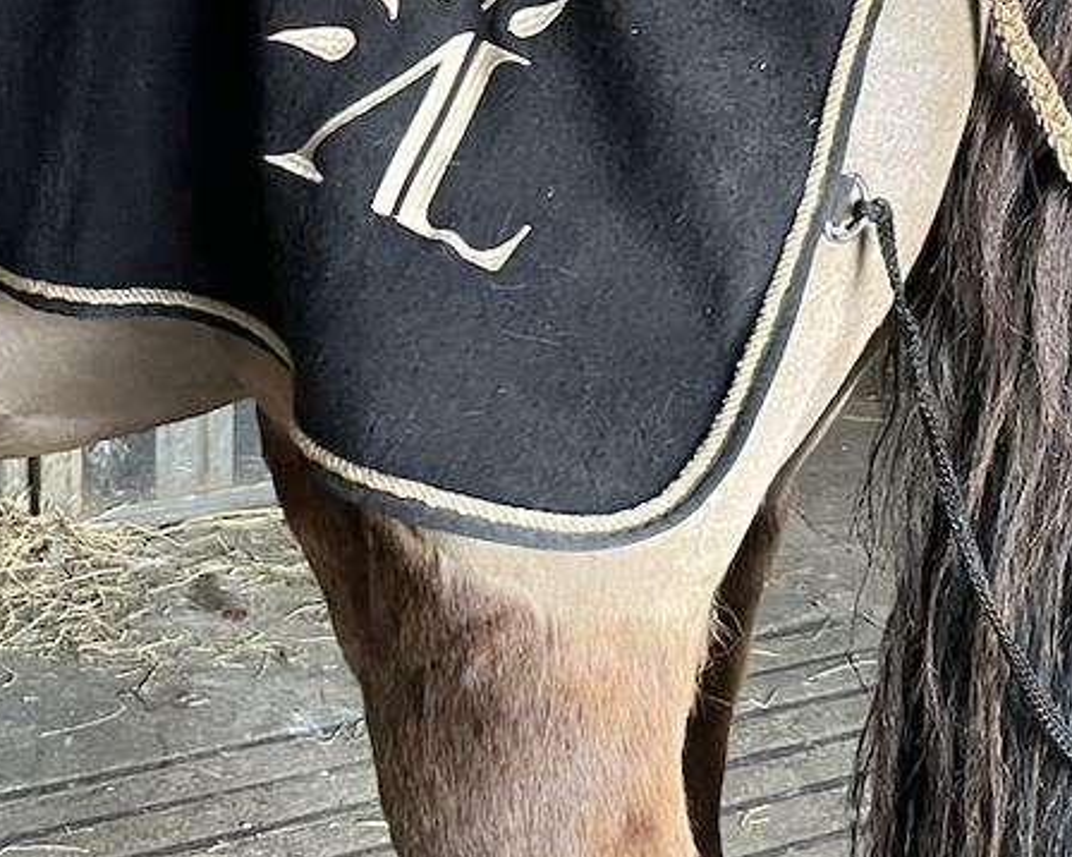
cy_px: 0
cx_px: 364
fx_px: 2157
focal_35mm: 68
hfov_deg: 27.8
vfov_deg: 21.7
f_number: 1.6
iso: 640
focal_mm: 5.1
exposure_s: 1/36
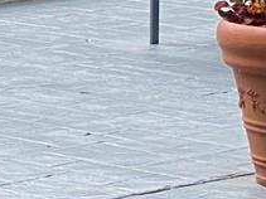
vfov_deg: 3.7
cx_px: -237
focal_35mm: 394
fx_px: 3026
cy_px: -253
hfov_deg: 5.0
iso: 20
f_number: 2
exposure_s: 1/761
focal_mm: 6
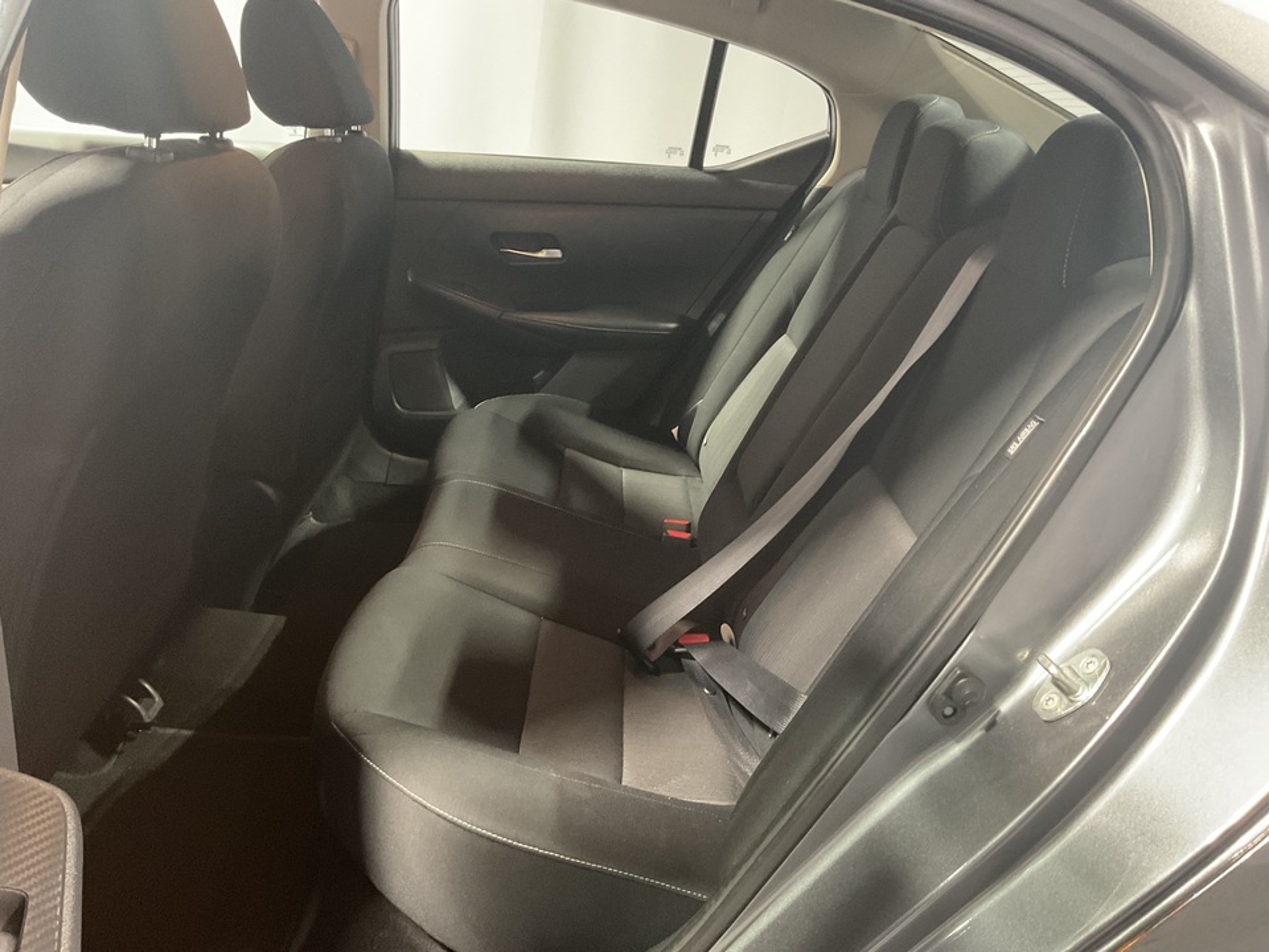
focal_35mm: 29
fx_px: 1063
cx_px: 634
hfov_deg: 61.7
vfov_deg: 48.2
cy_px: 476
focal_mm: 3
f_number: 1.8
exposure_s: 1/25
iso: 250
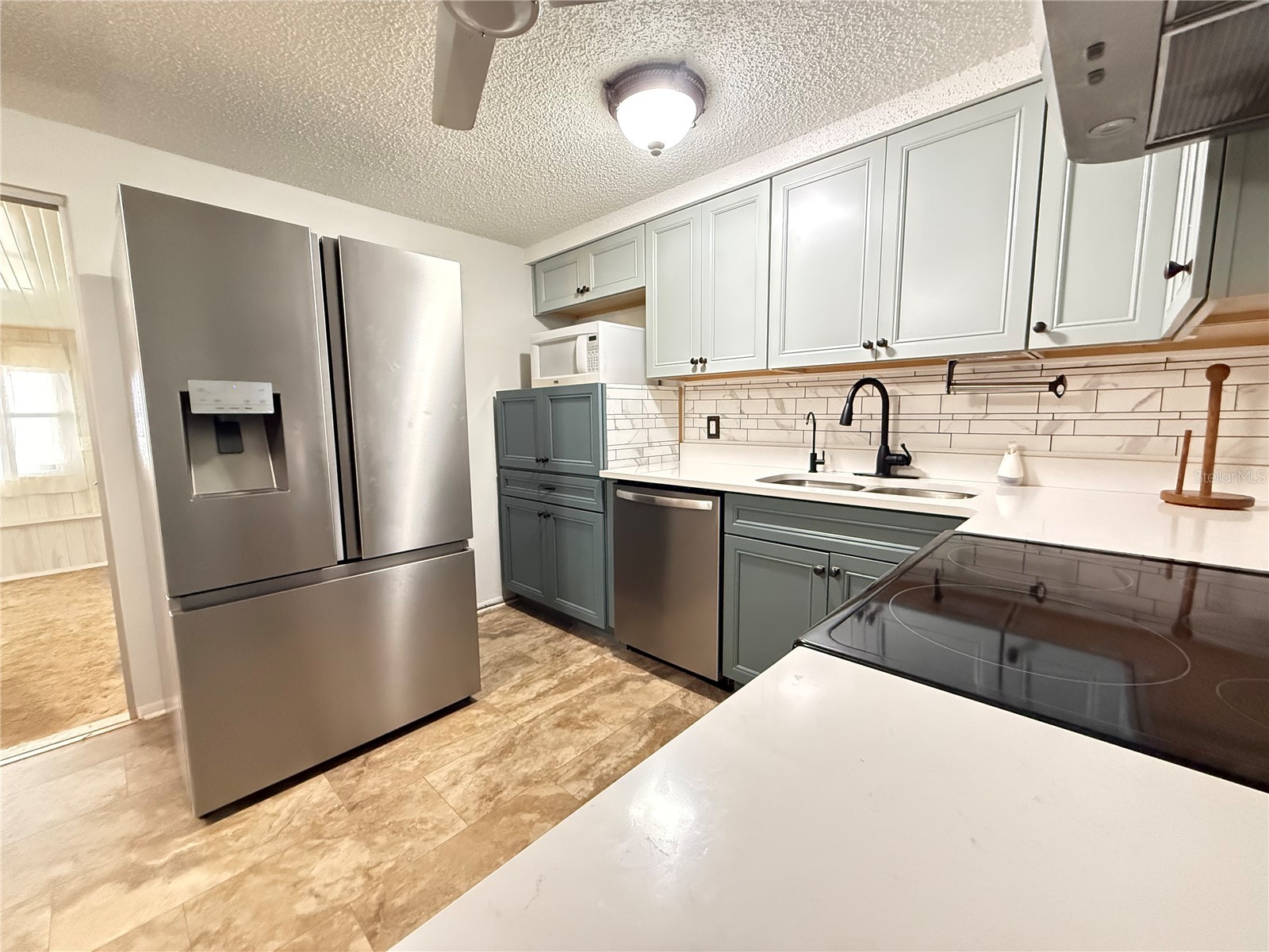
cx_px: 634
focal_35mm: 14
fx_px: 513
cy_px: 476
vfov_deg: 85.7
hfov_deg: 102.1
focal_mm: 2.22
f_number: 2.2
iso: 1250
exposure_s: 1/60
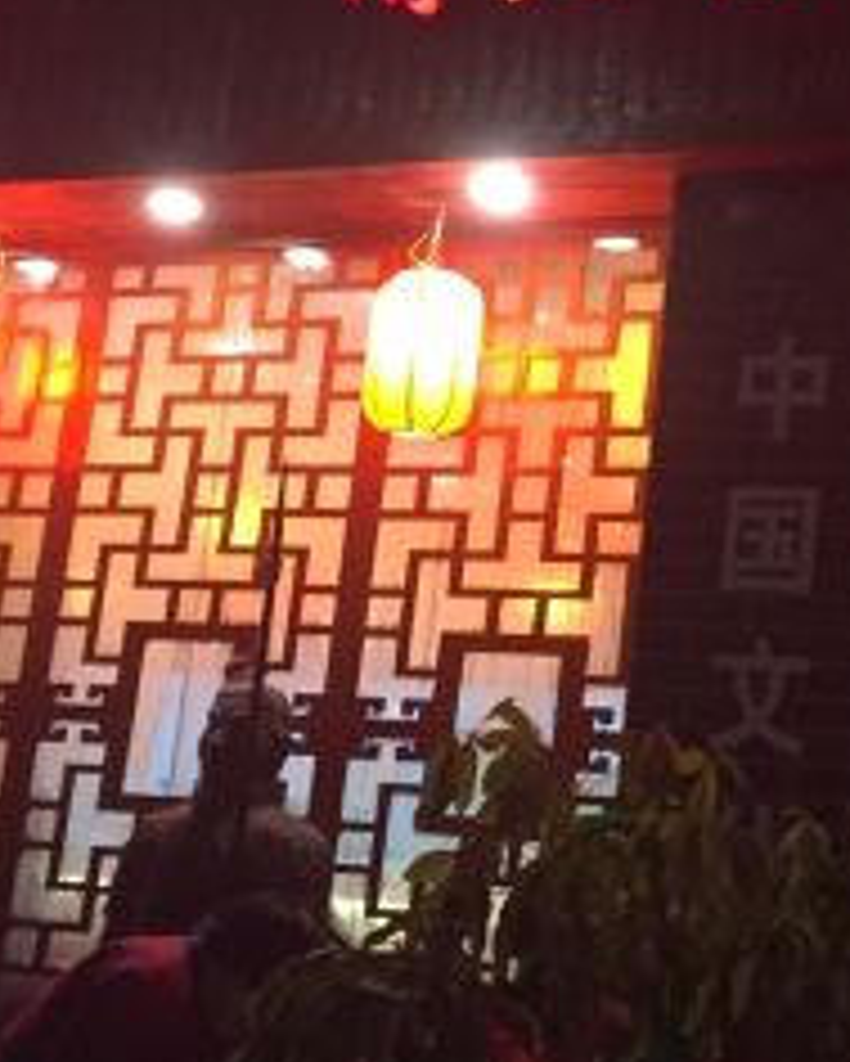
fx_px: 2640
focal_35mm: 84
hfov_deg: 17.9
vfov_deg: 22.2
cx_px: 837
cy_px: 115
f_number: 2.2
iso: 200
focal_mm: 4.15
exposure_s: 1/30
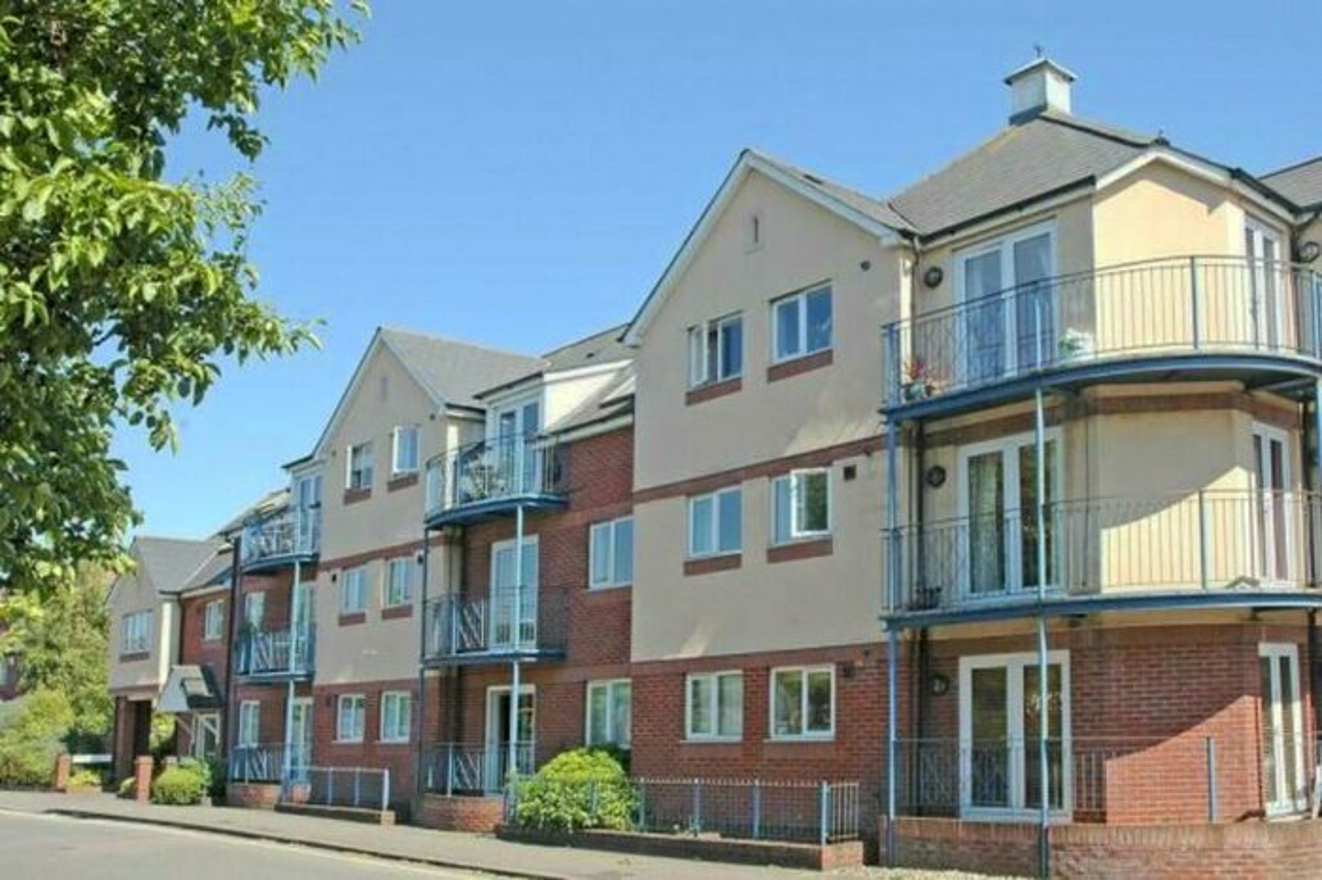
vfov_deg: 36.8
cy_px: 440
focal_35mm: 36
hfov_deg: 53.2
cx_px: 661
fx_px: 1321
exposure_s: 1/125
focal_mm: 24
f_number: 11
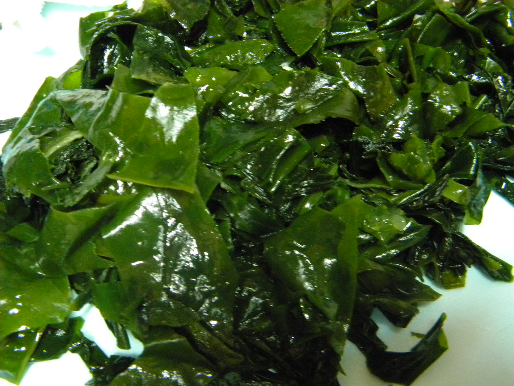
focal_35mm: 41
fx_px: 609
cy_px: 193
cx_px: 257
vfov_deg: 35.1
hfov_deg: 45.8
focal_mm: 7.3
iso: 800
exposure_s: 1/13.1
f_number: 3.8
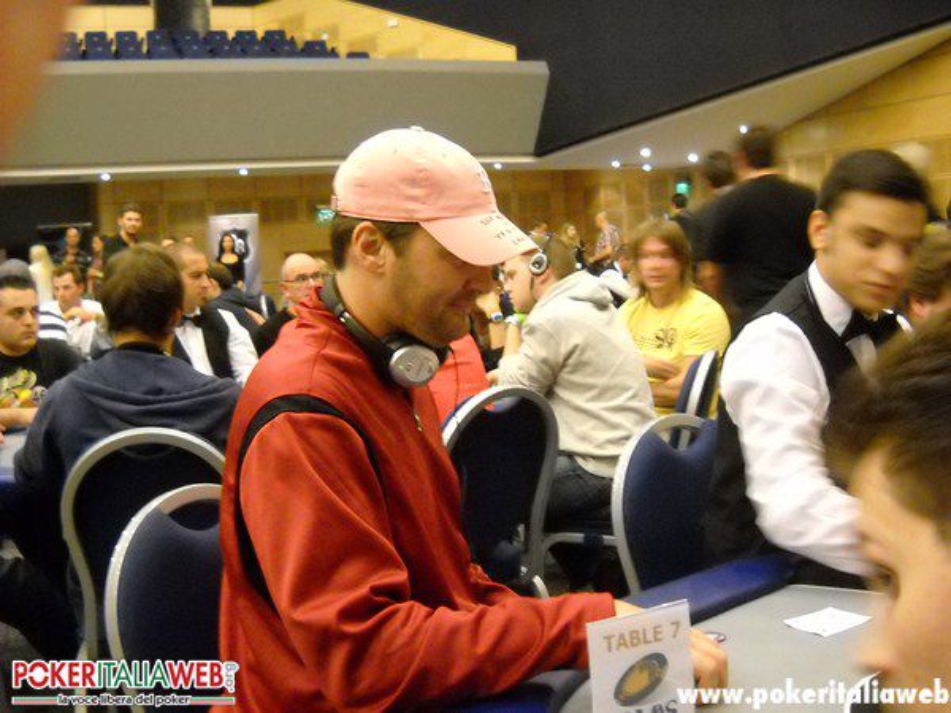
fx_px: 1126
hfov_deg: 45.8
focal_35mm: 41
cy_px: 356
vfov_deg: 35.1
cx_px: 476
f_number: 3.1
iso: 800
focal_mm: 6.72
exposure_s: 1/12
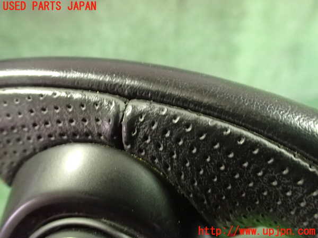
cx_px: 159
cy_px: 119
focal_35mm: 30
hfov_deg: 60.0
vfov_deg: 46.8
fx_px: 276
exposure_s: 1/13
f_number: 2.3
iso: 1600
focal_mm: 5.4
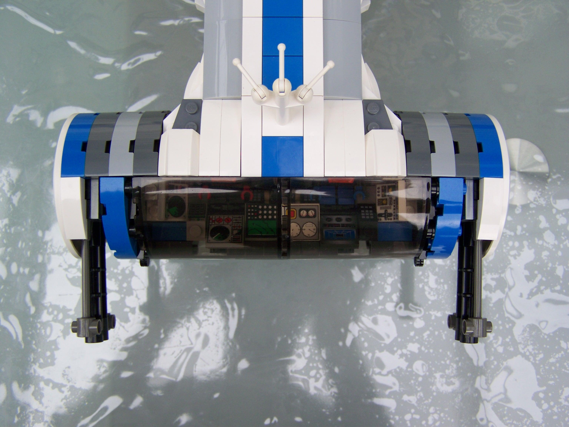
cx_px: 284
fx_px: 625
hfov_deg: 49.0
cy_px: 214
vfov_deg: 37.7
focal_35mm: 38
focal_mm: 6.3
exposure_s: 1/125
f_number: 2.8
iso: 64
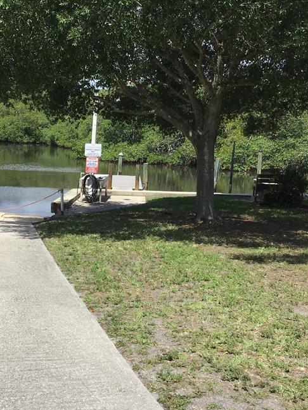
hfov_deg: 29.3
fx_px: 581
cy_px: 221
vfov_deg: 38.9
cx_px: 81
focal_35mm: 49
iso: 25
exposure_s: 1/1381
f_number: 2.4
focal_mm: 3.3
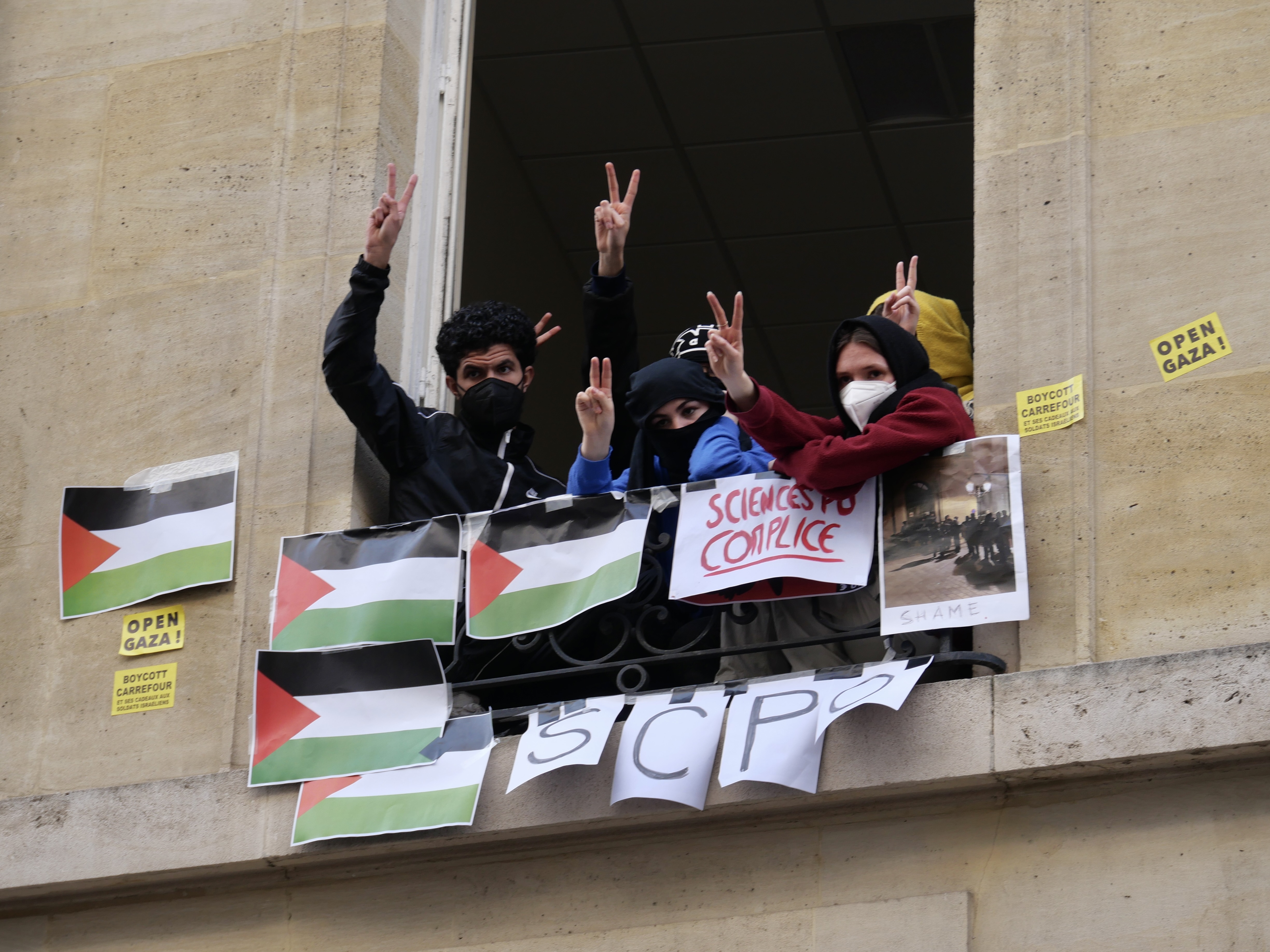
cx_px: 635
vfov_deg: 13.2
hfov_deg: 17.6
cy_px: 476
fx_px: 4109
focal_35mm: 112
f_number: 5.2
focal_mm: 56
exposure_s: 1/125
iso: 200
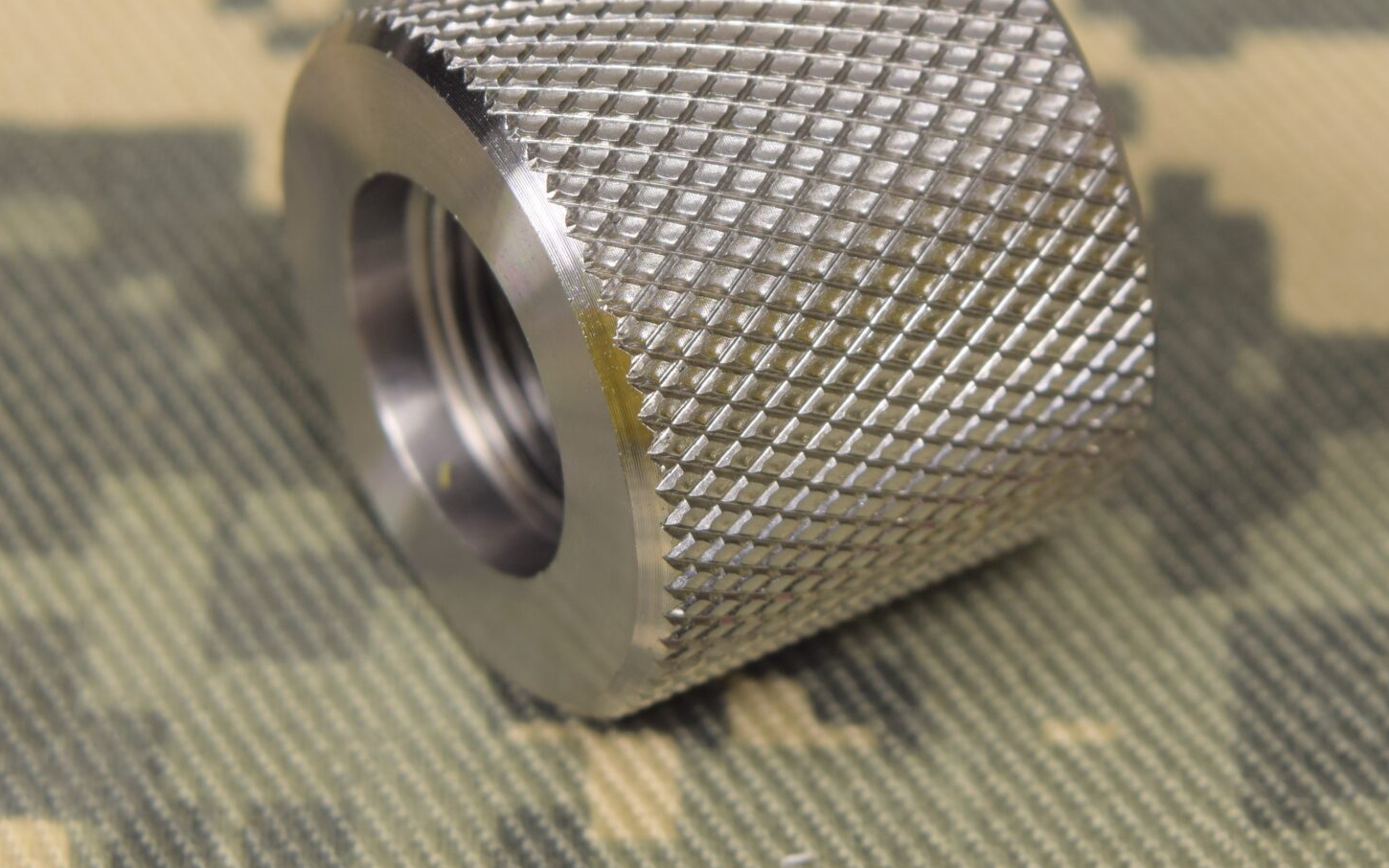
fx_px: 4494
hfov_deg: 17.6
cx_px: 763
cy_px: 315
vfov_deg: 11.0
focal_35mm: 119
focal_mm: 55
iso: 100
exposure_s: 1.3
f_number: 10
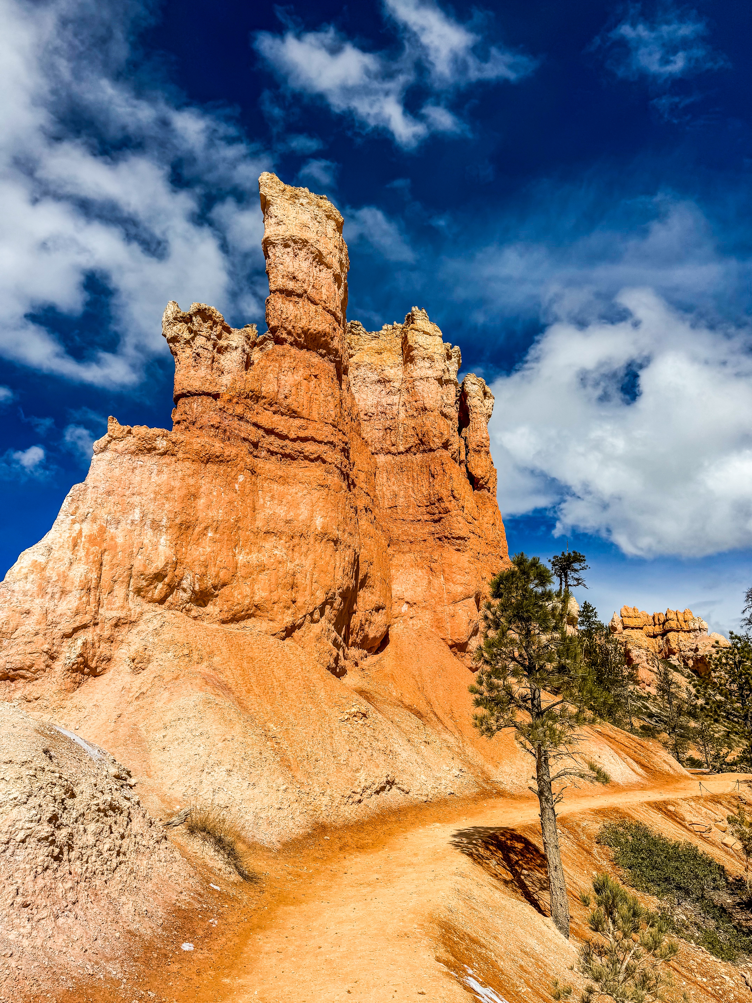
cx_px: 376
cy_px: 502
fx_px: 695
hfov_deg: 56.8
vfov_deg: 71.6
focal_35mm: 24
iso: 80
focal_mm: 6.76
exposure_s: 1/15000
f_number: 1.8
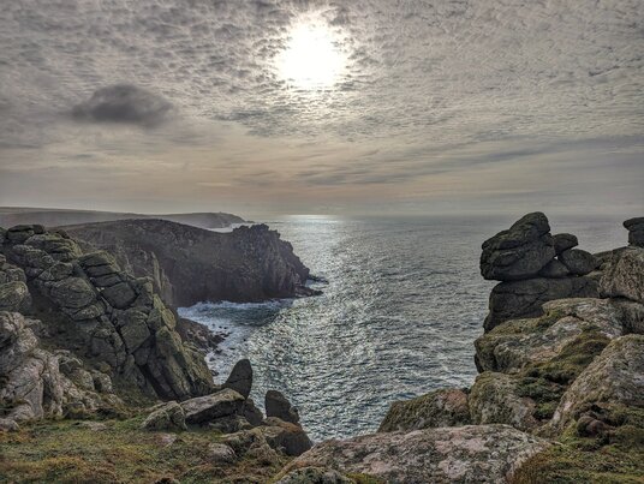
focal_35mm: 24
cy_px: 242
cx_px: 322
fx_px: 447
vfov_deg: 56.9
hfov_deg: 71.5
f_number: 1.85
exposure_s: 1/18868
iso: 52
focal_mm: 6.81
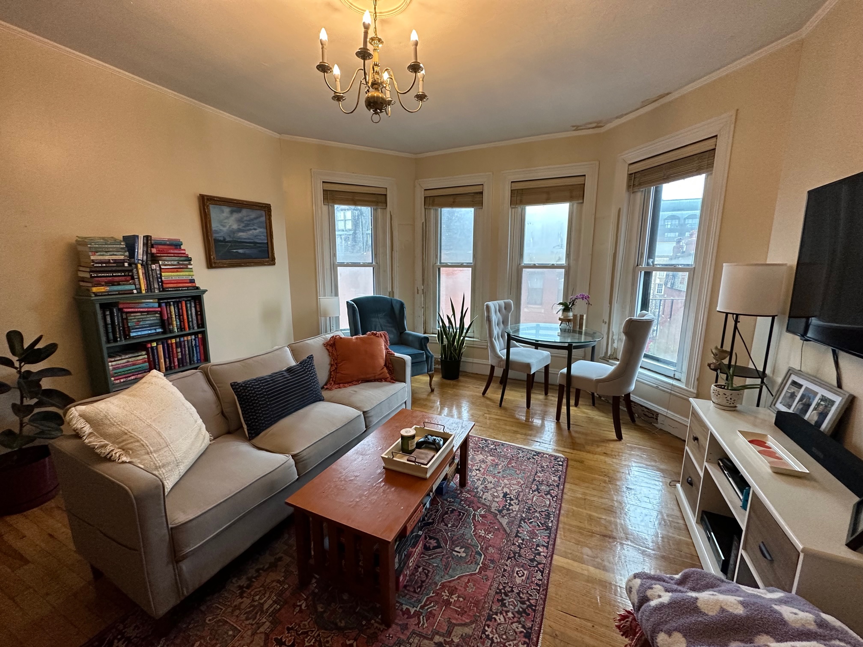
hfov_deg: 102.1
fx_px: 349
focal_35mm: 14
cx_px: 432
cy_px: 324
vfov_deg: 85.7
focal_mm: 2.22
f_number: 2.2
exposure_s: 1/120
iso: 250
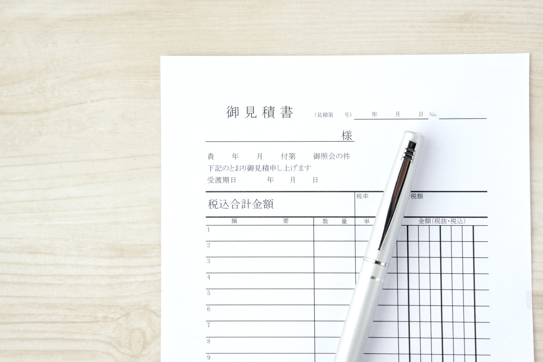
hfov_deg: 20.8
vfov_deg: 14.0
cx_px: 272
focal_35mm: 98
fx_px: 1478
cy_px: 181
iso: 640
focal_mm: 98
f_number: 16
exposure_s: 1/60
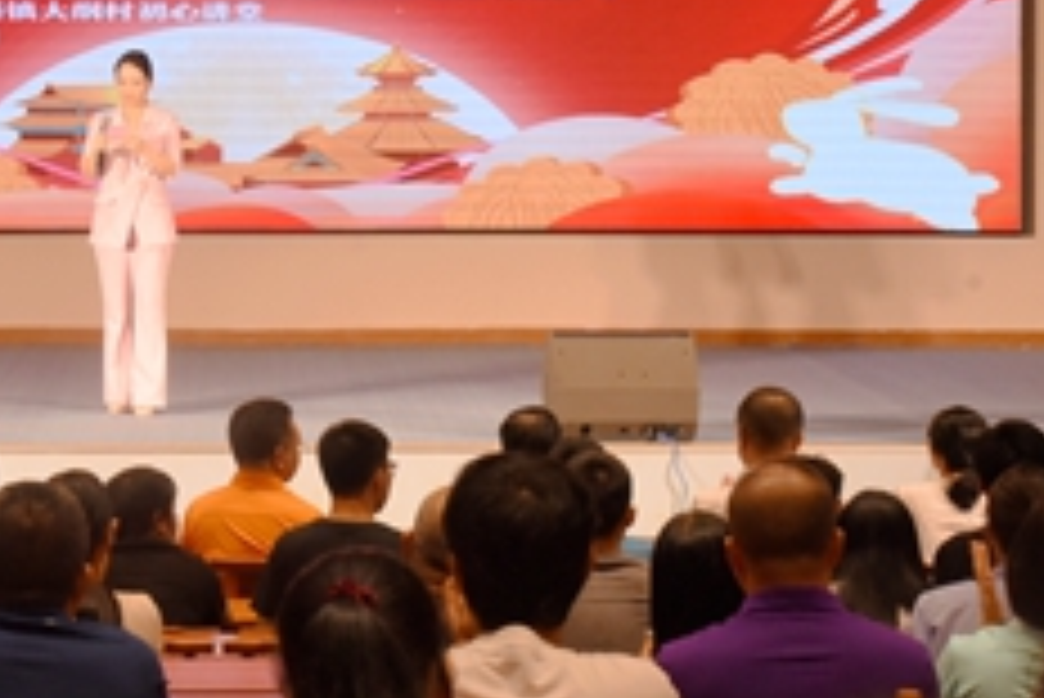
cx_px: 274
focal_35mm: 142
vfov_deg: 9.6
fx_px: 4120
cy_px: 65
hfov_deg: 14.4
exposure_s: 1/125
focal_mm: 55
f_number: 11
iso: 2500
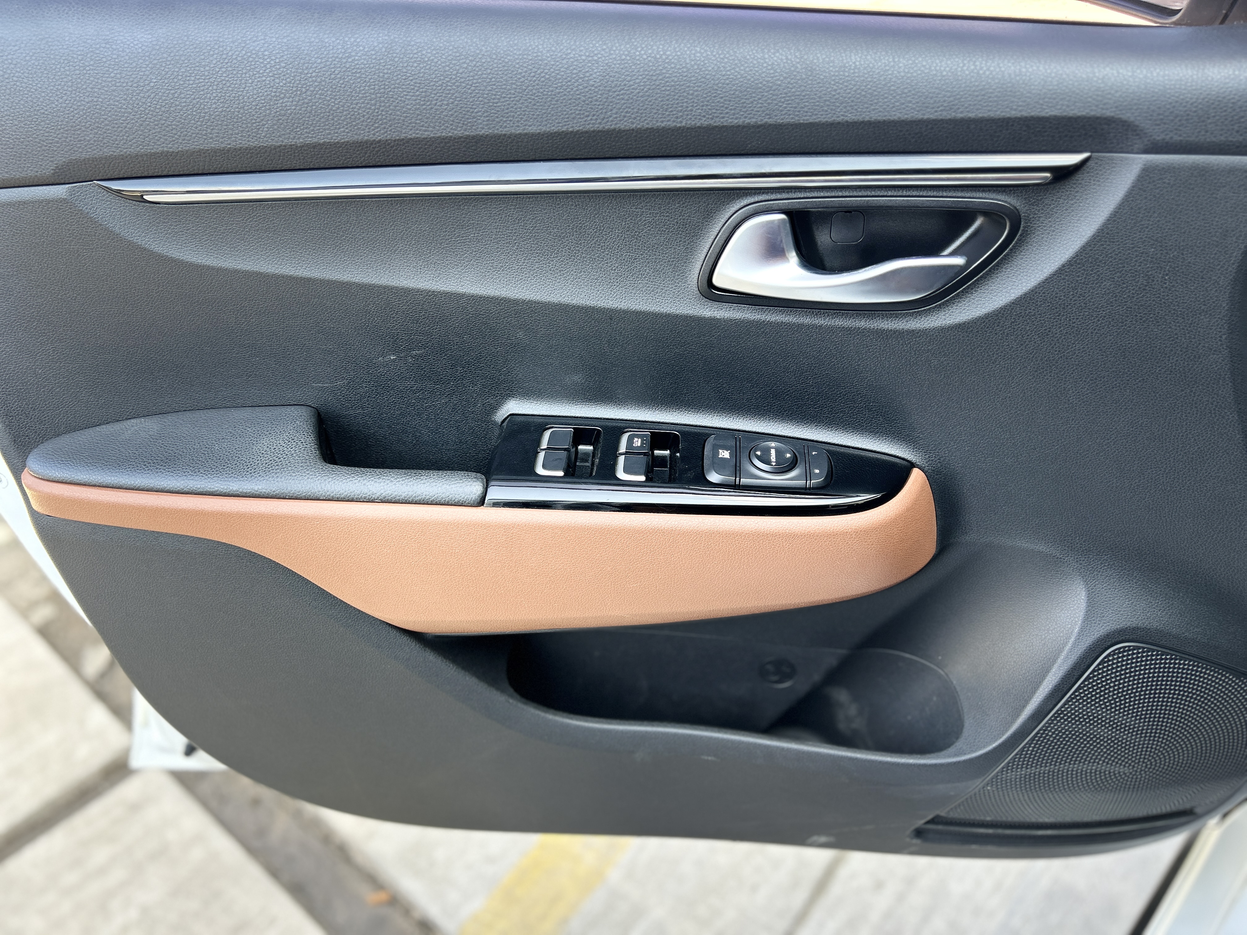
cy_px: 468
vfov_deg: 53.1
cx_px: 624
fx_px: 937
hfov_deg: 67.3
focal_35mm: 26
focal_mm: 5.7
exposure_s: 1/124
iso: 50
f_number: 1.5
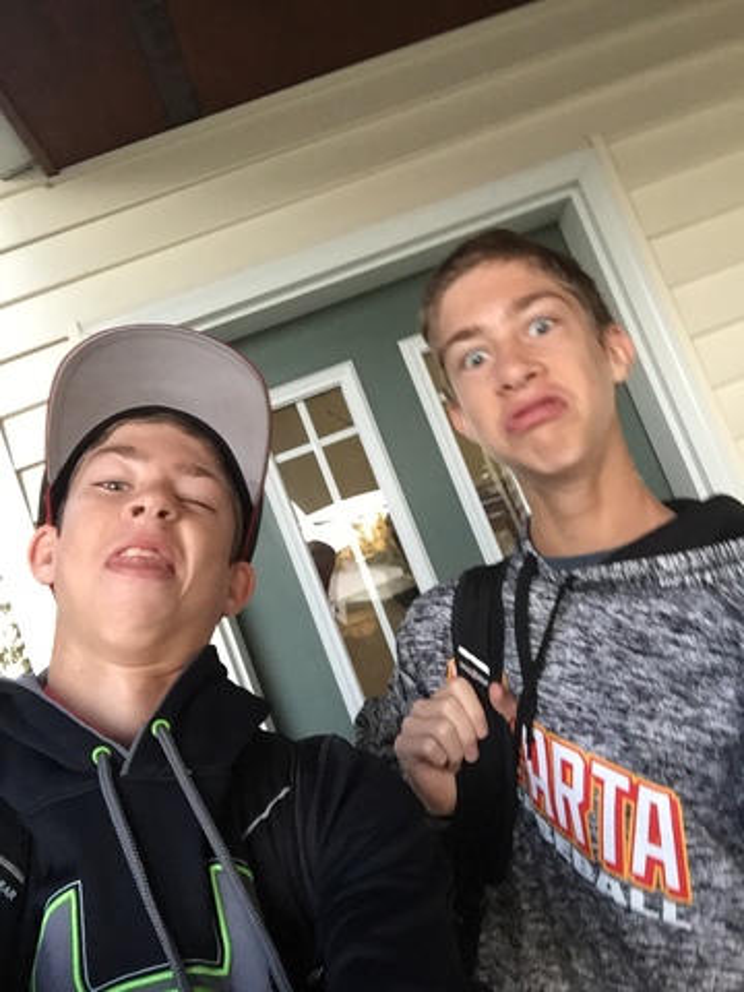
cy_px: 496
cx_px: 372
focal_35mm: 31
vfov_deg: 58.4
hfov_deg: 45.4
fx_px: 888
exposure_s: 1/30
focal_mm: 2.65
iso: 160
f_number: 2.2
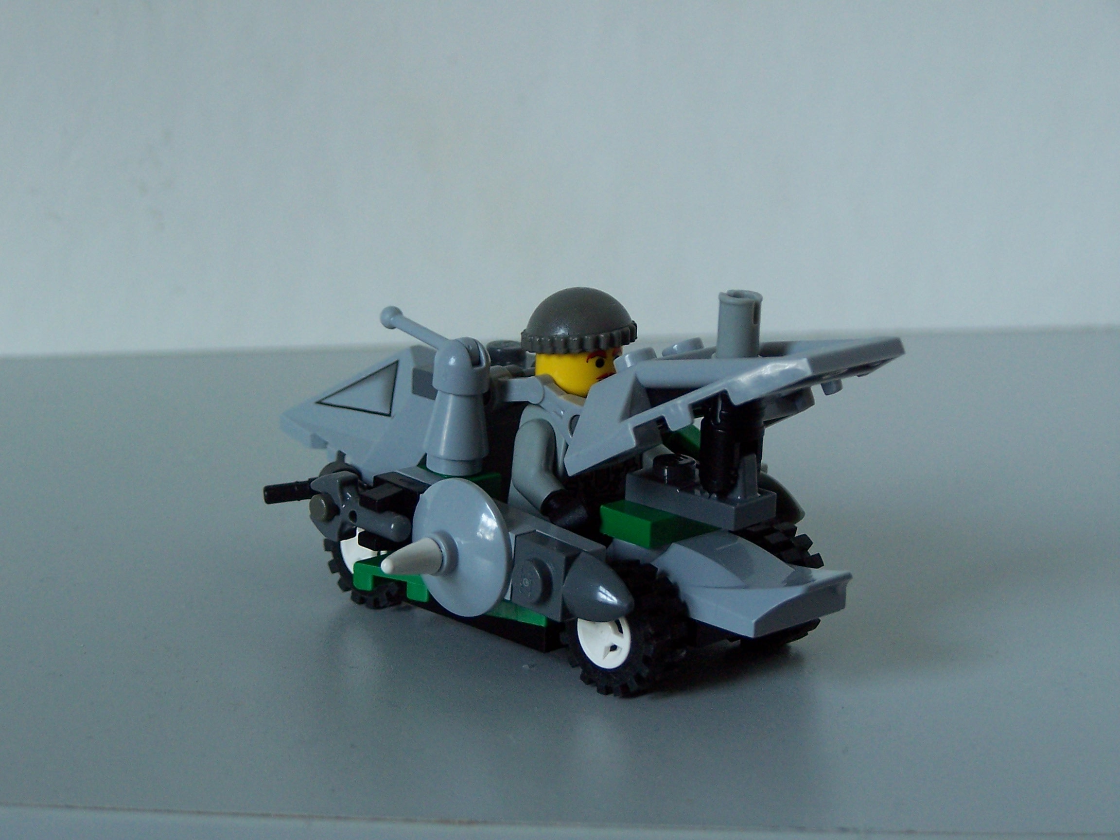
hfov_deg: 18.7
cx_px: 560
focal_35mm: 105
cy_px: 420
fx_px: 3397
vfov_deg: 14.1
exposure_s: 1/15
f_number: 3.2
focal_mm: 17.5
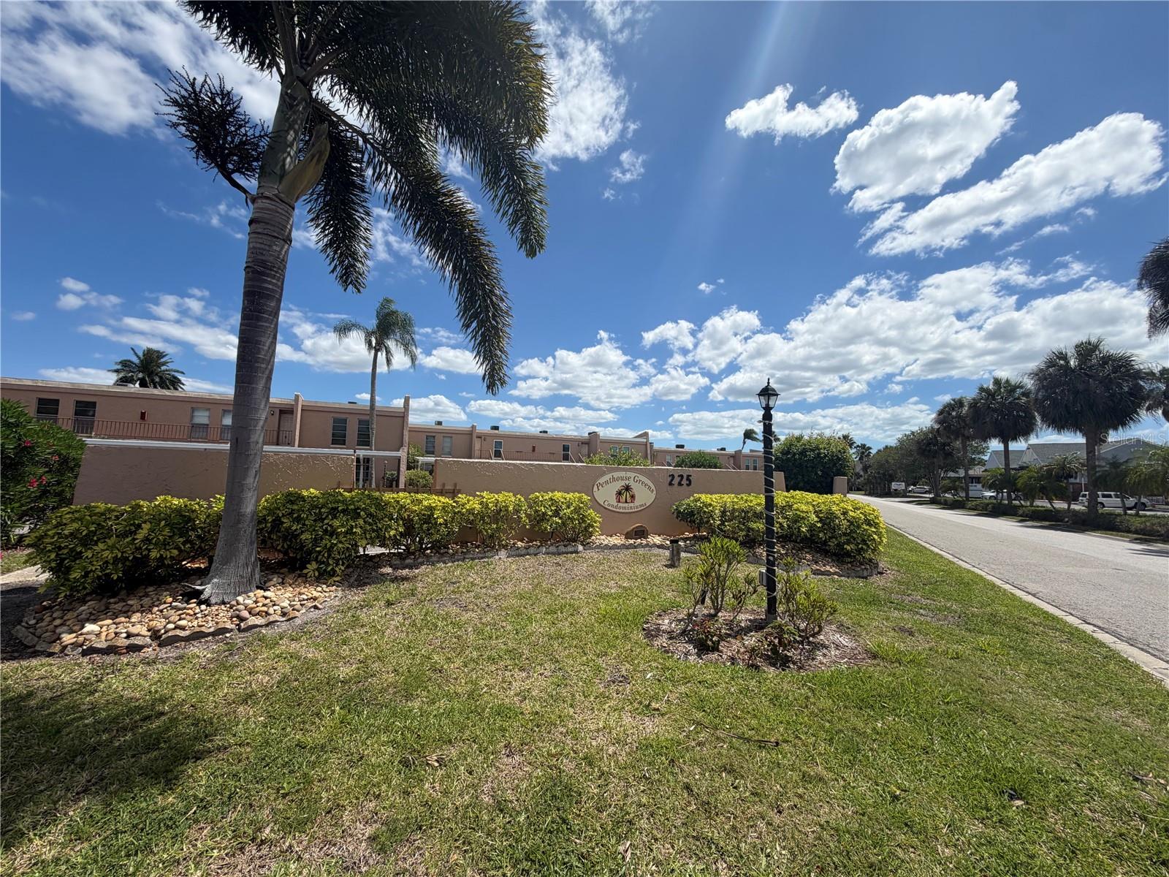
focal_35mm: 14
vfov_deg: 85.7
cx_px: 584
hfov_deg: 102.1
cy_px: 438
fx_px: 473
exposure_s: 1/1339
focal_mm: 2.22
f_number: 2.2
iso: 20
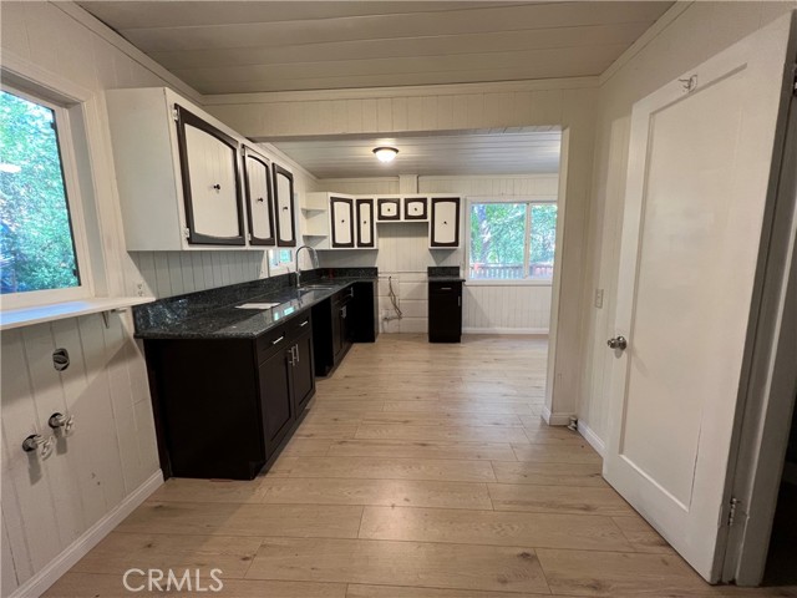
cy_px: 299
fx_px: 299
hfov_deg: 106.2
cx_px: 398
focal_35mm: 13
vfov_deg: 89.9
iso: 160
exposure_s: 1/60
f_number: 1.8
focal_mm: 1.57
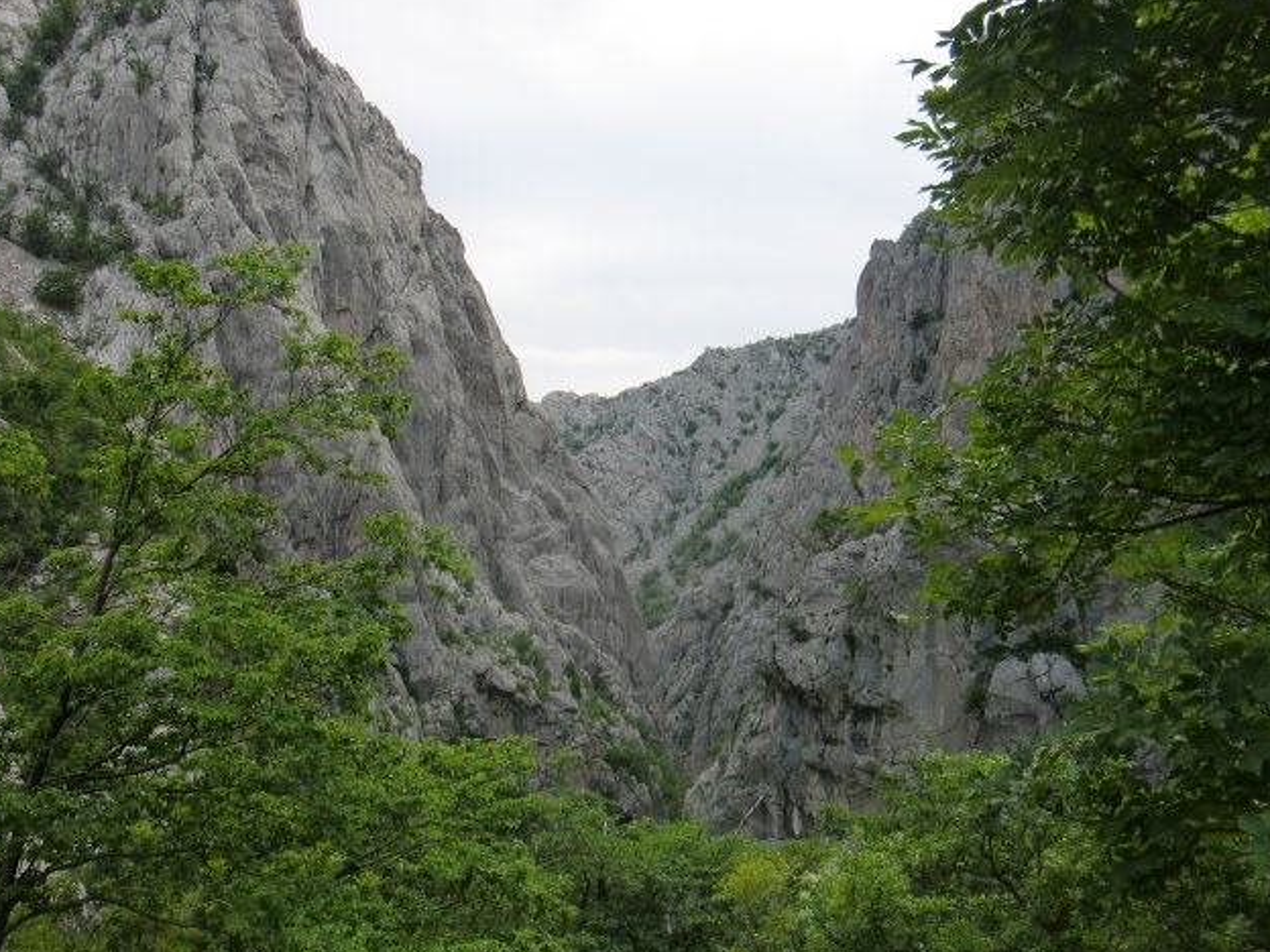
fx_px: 1431
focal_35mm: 39
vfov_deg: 36.8
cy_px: 474
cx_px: 625
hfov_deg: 47.9
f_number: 3.9
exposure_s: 1/125
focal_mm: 6.66
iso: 100
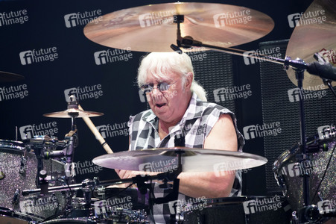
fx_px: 1865
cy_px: 112
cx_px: 168
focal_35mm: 200
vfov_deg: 6.9
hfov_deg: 10.3
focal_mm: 200
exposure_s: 1/400
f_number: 5.6
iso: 1600
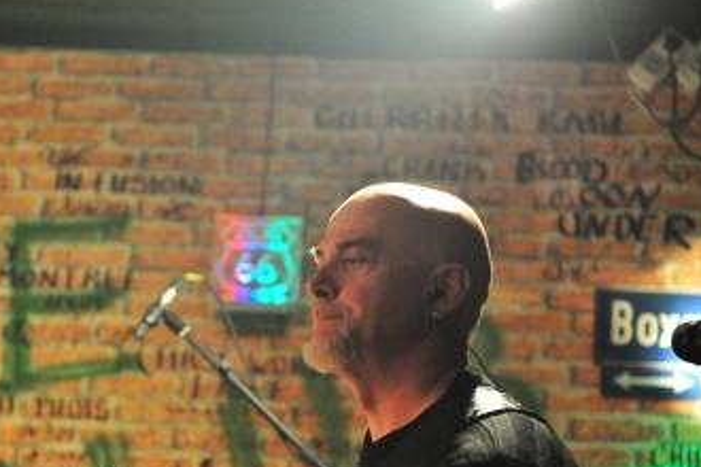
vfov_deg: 12.9
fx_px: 2064
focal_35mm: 106
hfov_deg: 19.3
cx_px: 340
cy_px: 326
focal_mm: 70
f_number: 2.8
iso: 6400
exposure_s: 1/125
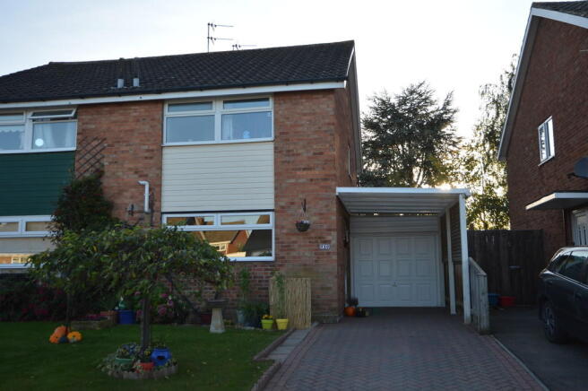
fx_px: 538
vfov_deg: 39.9
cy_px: 196
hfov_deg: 57.3
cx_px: 294
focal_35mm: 33
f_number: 4
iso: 100
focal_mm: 22
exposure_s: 1/160
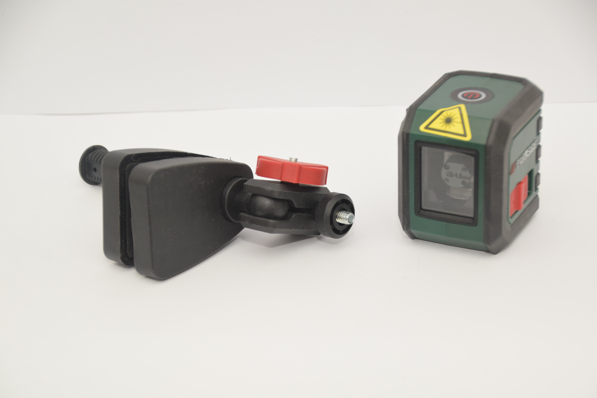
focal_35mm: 105
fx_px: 1741
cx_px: 298
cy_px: 199
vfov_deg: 13.0
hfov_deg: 19.5
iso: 640
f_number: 5.6
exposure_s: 1/200
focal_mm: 70
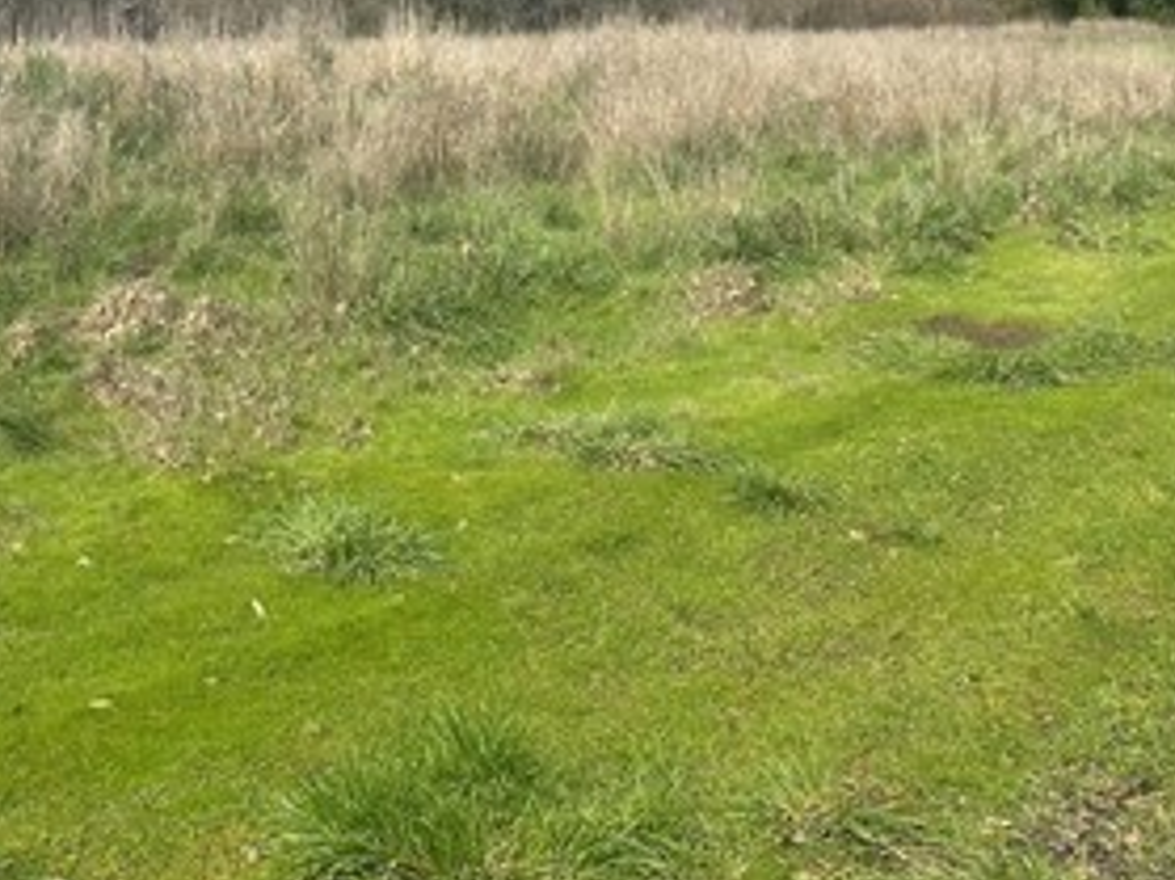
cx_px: 467
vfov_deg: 26.3
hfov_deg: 34.8
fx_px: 1866
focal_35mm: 55
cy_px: 236
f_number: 1.78
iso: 80
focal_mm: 6.86
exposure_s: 1/3861
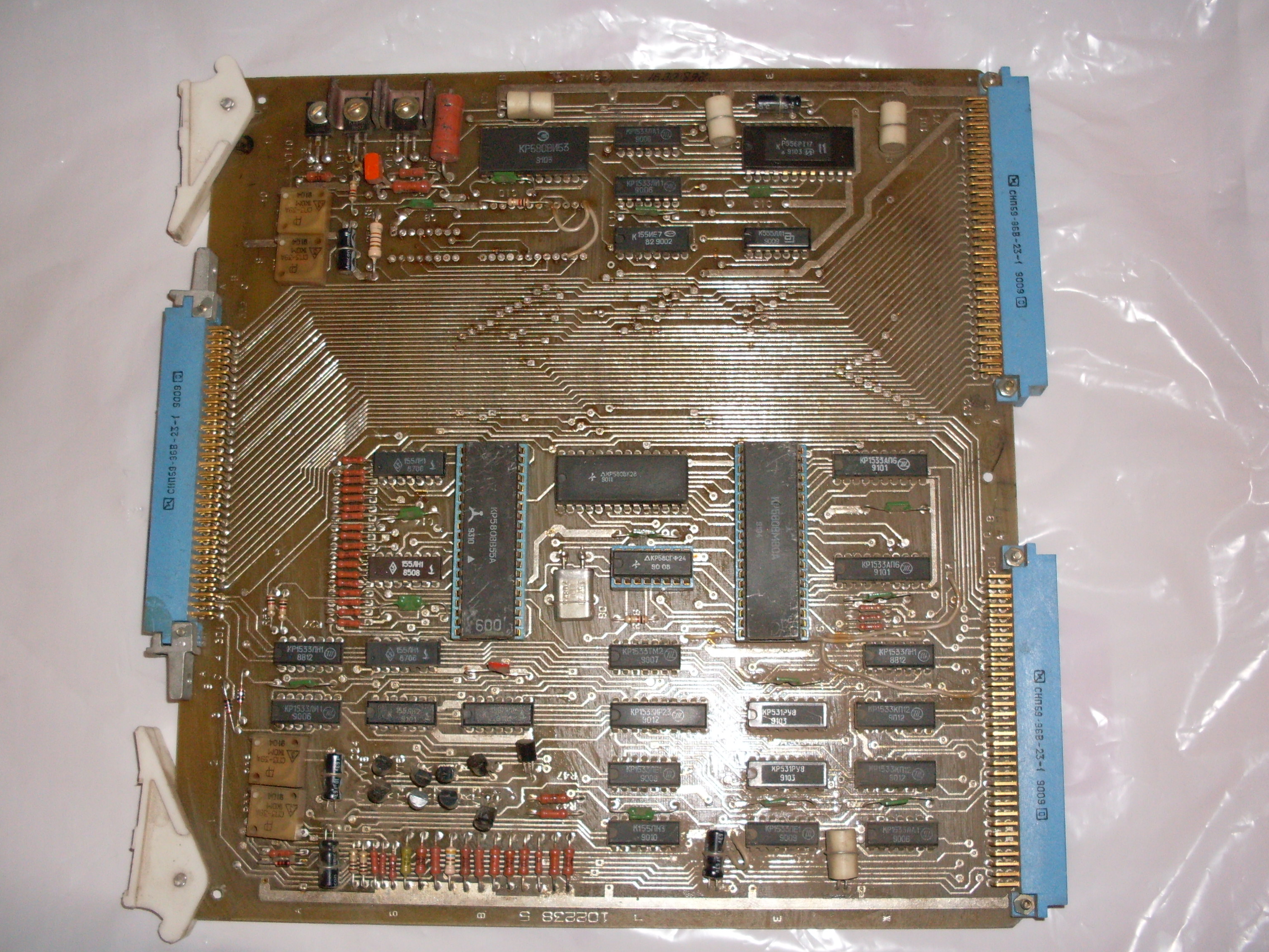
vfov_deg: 35.1
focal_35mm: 41
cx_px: 646
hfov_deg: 45.8
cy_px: 472
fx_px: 1503
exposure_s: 1/45
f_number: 2.8
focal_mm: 6.3
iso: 100
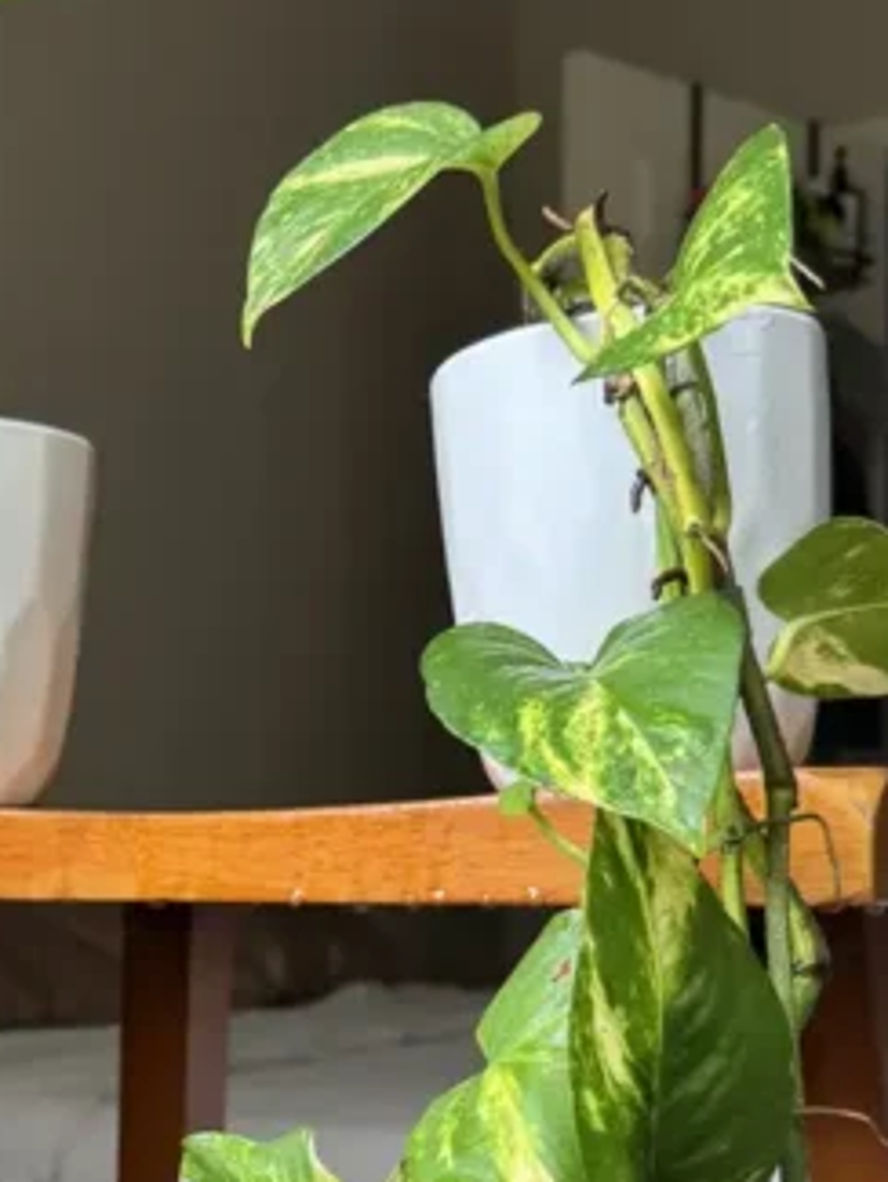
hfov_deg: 24.1
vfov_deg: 31.8
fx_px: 2017
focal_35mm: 59
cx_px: 91
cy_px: 946
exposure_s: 1/65
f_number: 1.78
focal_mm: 6.76
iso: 200
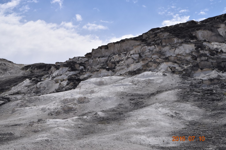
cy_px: 75
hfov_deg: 24.6
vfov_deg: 16.5
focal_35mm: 82
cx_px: 113
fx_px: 518
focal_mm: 55
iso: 200
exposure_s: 1/500
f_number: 11
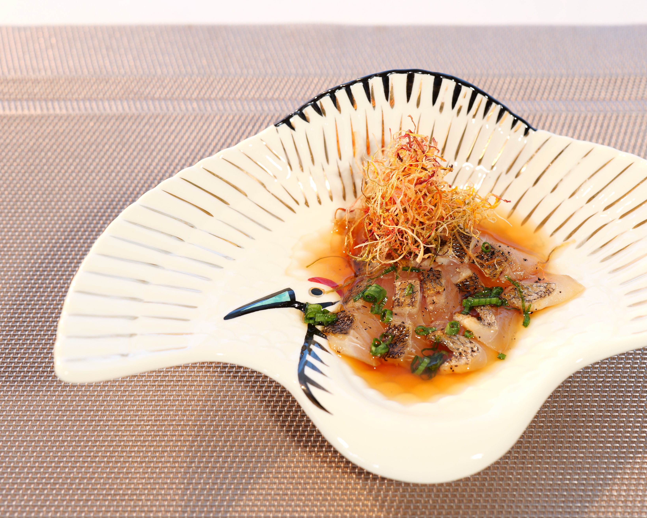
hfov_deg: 32.9
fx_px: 1091
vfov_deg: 26.7
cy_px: 262
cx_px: 391
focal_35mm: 57
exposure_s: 1/60
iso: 640
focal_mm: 50
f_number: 6.3
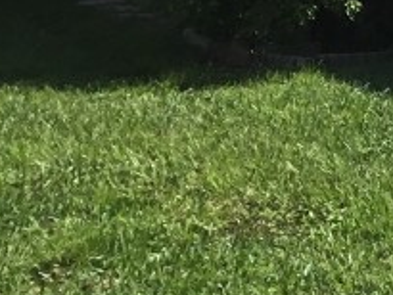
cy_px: -232
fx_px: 1761
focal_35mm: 155
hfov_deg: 11.5
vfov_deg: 9.2
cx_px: 769
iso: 25
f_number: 2.4
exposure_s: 1/1181
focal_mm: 3.3
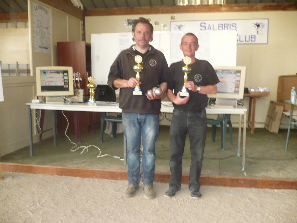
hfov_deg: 52.6
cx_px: 148
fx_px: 300
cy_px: 112
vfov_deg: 40.7
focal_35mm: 35
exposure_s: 1/30
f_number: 2.8
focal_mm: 5.8
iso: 200
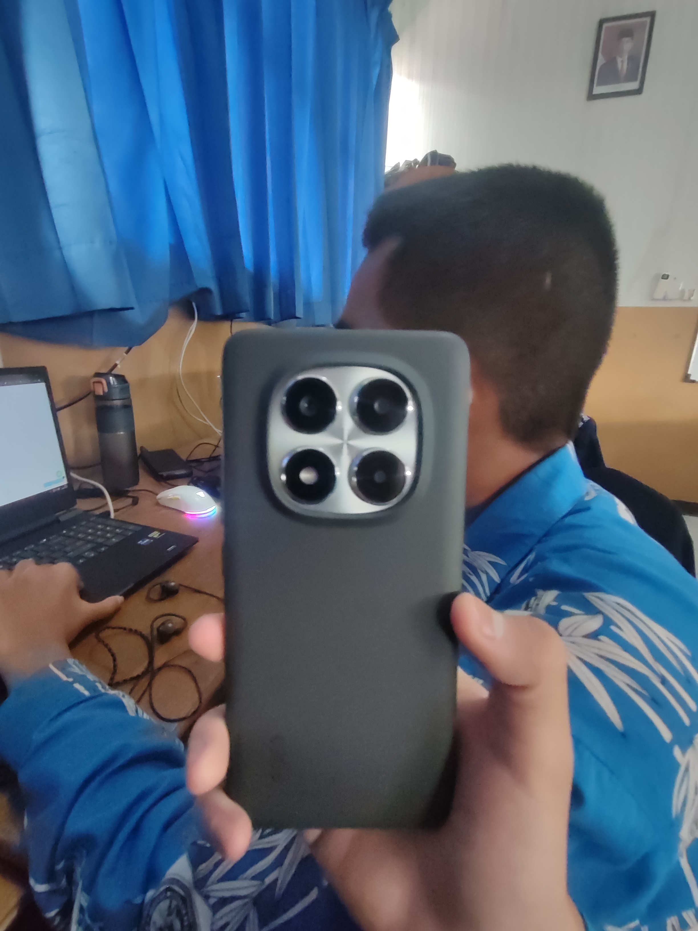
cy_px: 466
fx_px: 350
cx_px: 349
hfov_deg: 89.9
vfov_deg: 106.2
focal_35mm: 13
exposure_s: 1/24
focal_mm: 1.66
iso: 339
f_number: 2.2
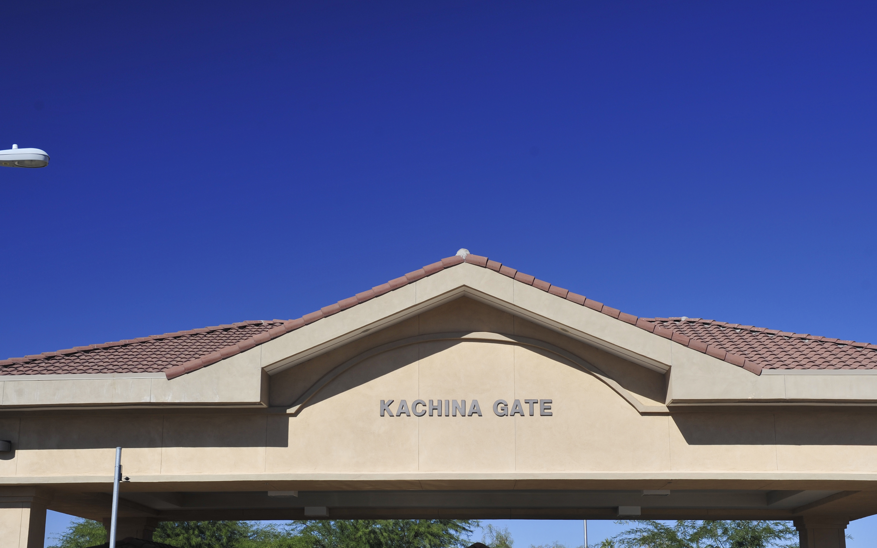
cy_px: 312
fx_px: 1123
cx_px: 464
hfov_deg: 42.6
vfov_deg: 27.4
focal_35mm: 47
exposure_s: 1/250
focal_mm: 42
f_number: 8
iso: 160
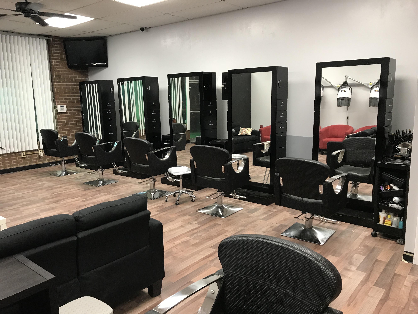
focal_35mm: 28
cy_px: 157
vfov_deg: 49.7
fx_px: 338
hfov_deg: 63.4
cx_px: 209
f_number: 1.8
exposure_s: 1/15
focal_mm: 3.99
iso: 40
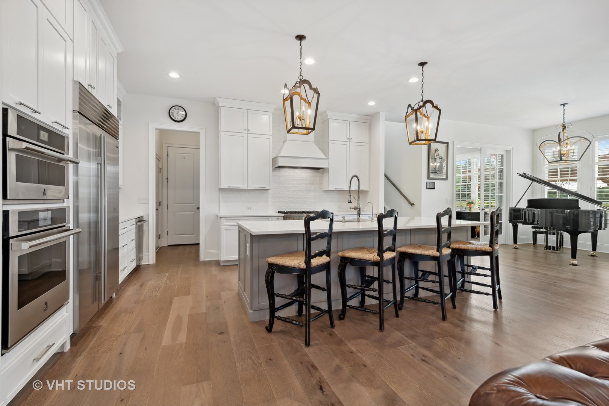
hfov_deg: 93.3
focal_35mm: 17
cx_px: 304
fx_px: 288
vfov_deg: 70.4
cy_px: 203
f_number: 9.5
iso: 200
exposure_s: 1/15
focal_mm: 17
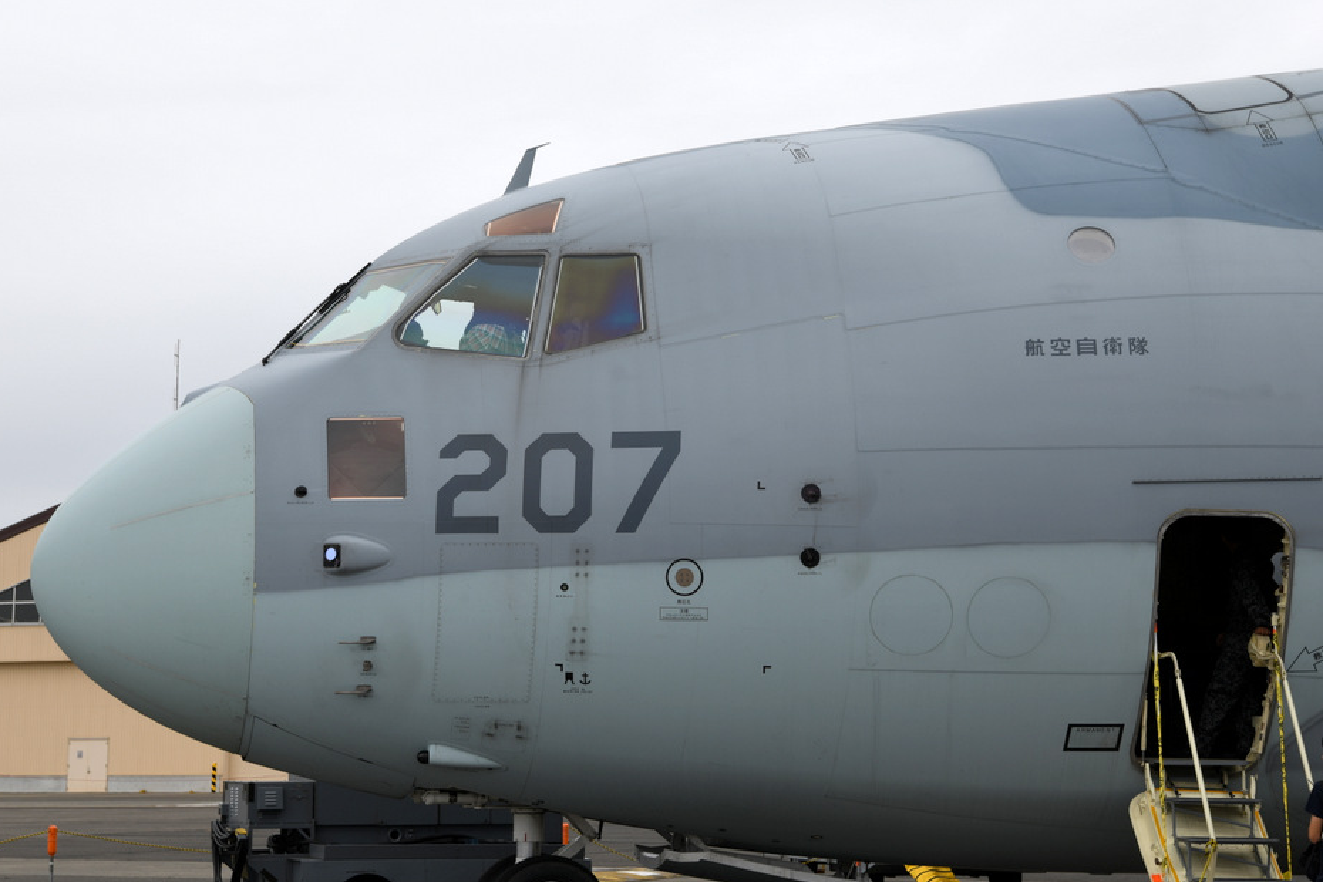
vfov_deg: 17.1
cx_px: 652
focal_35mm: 80
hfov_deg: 25.4
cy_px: 487
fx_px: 2940
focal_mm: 62
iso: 64
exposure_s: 1/80
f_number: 11
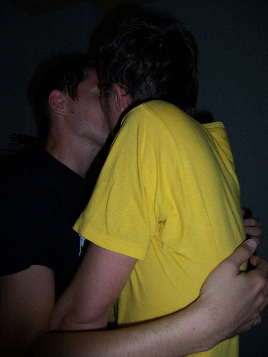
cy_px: 178
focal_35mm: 33
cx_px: 134
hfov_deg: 42.9
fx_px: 341
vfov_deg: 55.4
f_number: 2.8
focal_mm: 5.5
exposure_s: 1/60
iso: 140
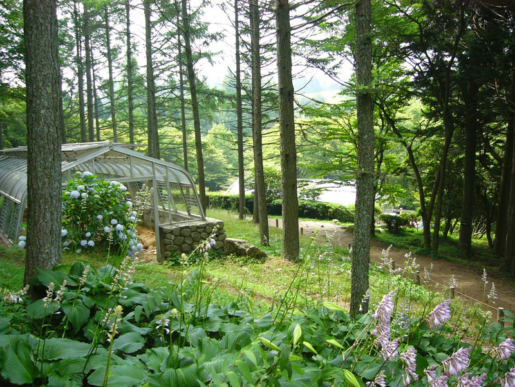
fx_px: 521
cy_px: 194
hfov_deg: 52.6
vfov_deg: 40.7
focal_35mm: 35
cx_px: 258
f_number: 8
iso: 50
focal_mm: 5.8
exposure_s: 1/160
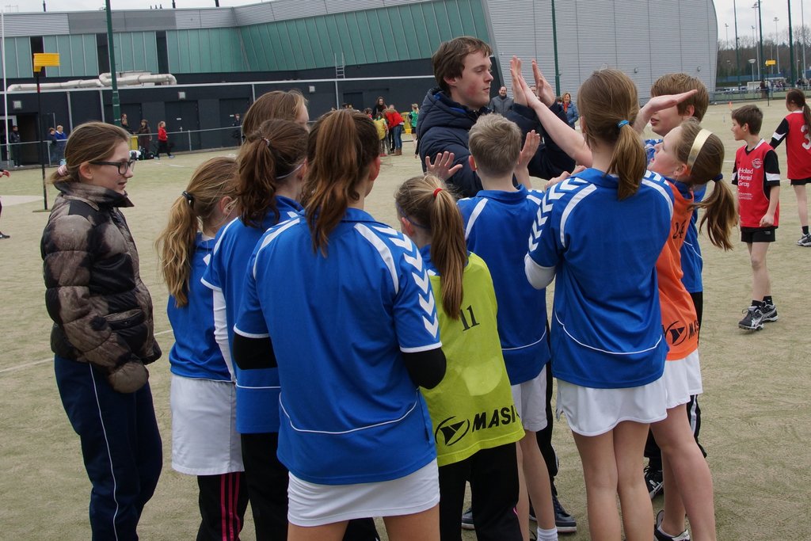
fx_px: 743
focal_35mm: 33
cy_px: 270
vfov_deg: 40.0
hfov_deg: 57.2
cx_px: 406
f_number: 9
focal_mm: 22
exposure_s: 1/400
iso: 400
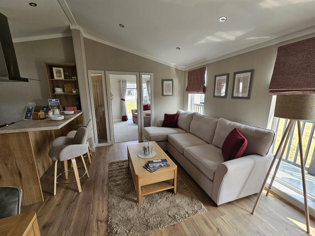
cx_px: 158
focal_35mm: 13
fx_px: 118
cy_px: 118
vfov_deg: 89.9
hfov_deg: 106.2
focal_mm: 2.2
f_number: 2.2
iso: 50
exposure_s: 1/162
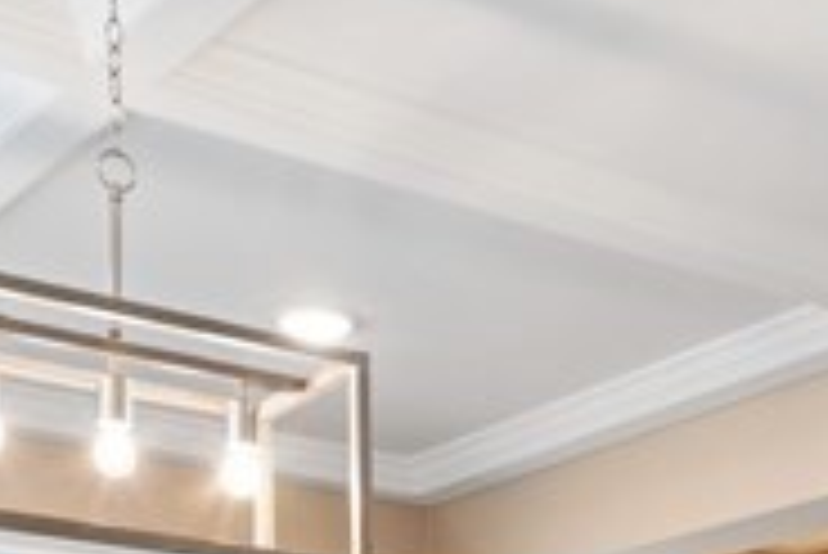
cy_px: 1070
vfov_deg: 13.4
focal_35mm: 89
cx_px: 810
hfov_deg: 22.1
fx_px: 2049
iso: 400
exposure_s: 1/4
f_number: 8
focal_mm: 16
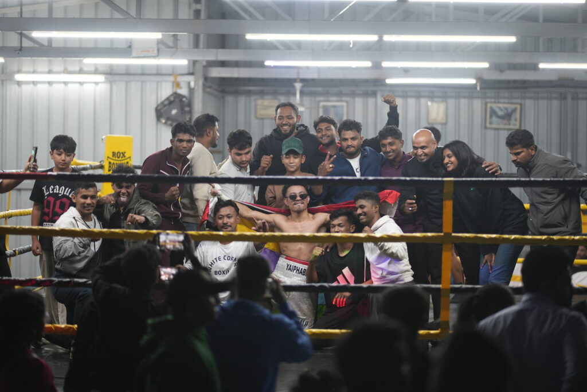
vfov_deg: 16.1
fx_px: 1386
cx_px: 294
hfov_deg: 23.9
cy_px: 196
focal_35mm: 85
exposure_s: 1/100
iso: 500
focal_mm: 85
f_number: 1.4
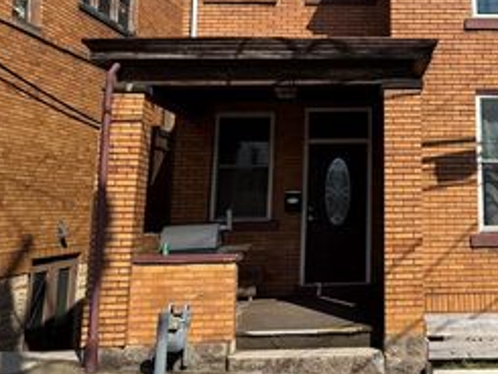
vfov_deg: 28.9
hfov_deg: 37.1
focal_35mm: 49
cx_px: 419
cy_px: 62
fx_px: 705
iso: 80
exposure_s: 1/4950
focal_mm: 6.76
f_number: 1.78
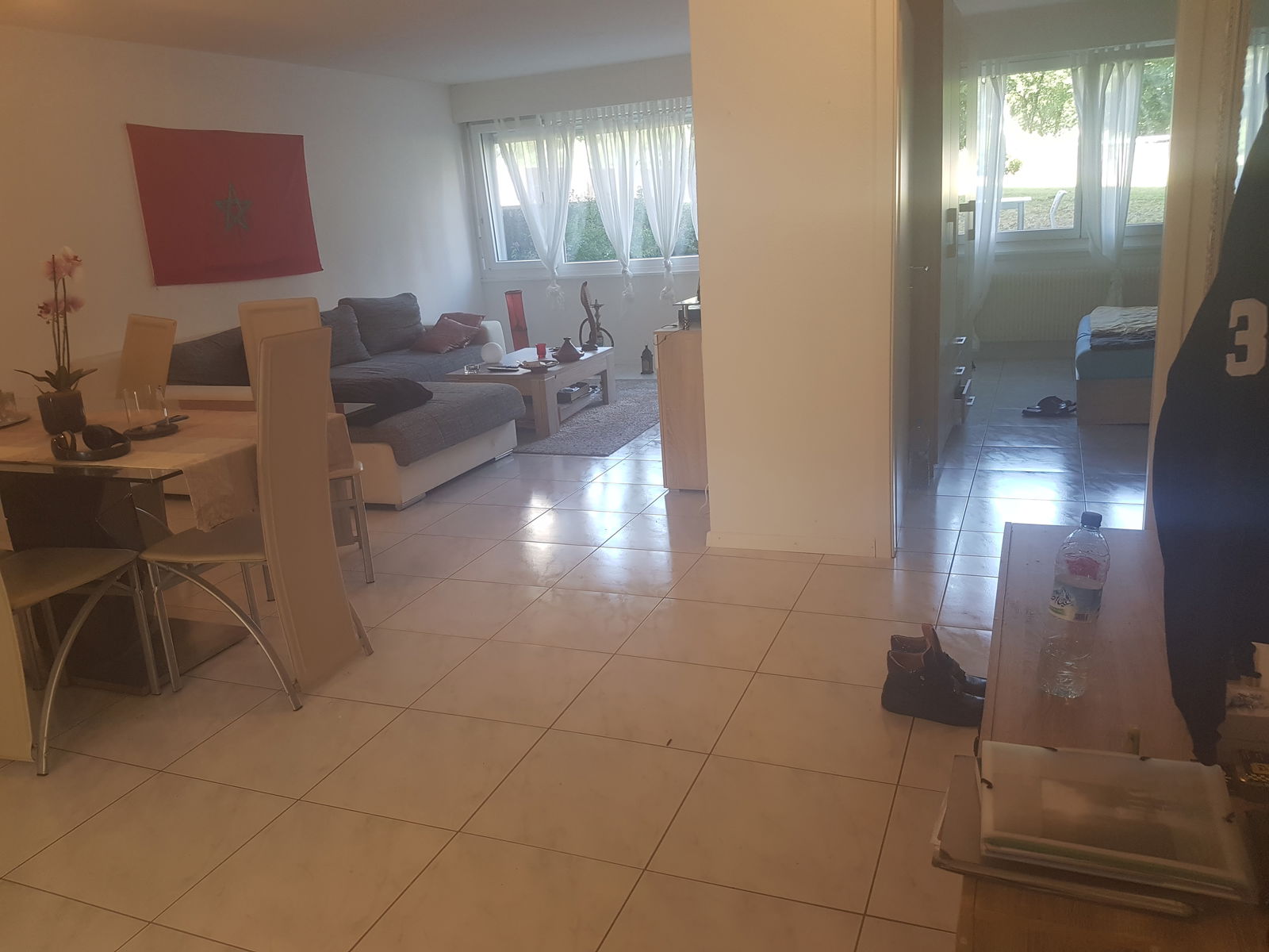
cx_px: 634
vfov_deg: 53.1
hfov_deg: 67.3
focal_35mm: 26
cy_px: 476
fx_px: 953
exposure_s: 1/50
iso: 64
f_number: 1.7
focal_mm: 4.2
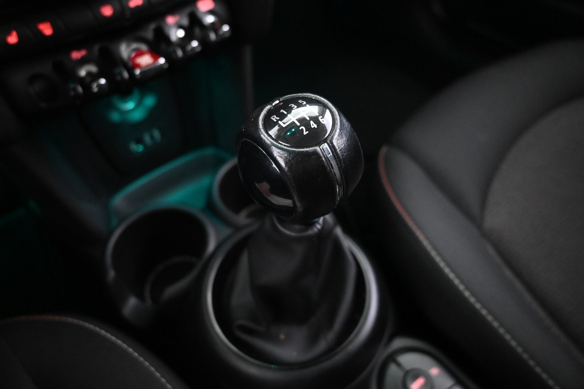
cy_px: 194
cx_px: 292
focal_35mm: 26
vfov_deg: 50.4
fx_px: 414
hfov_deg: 70.4
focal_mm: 17
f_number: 3.5
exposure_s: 1/25
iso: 5600
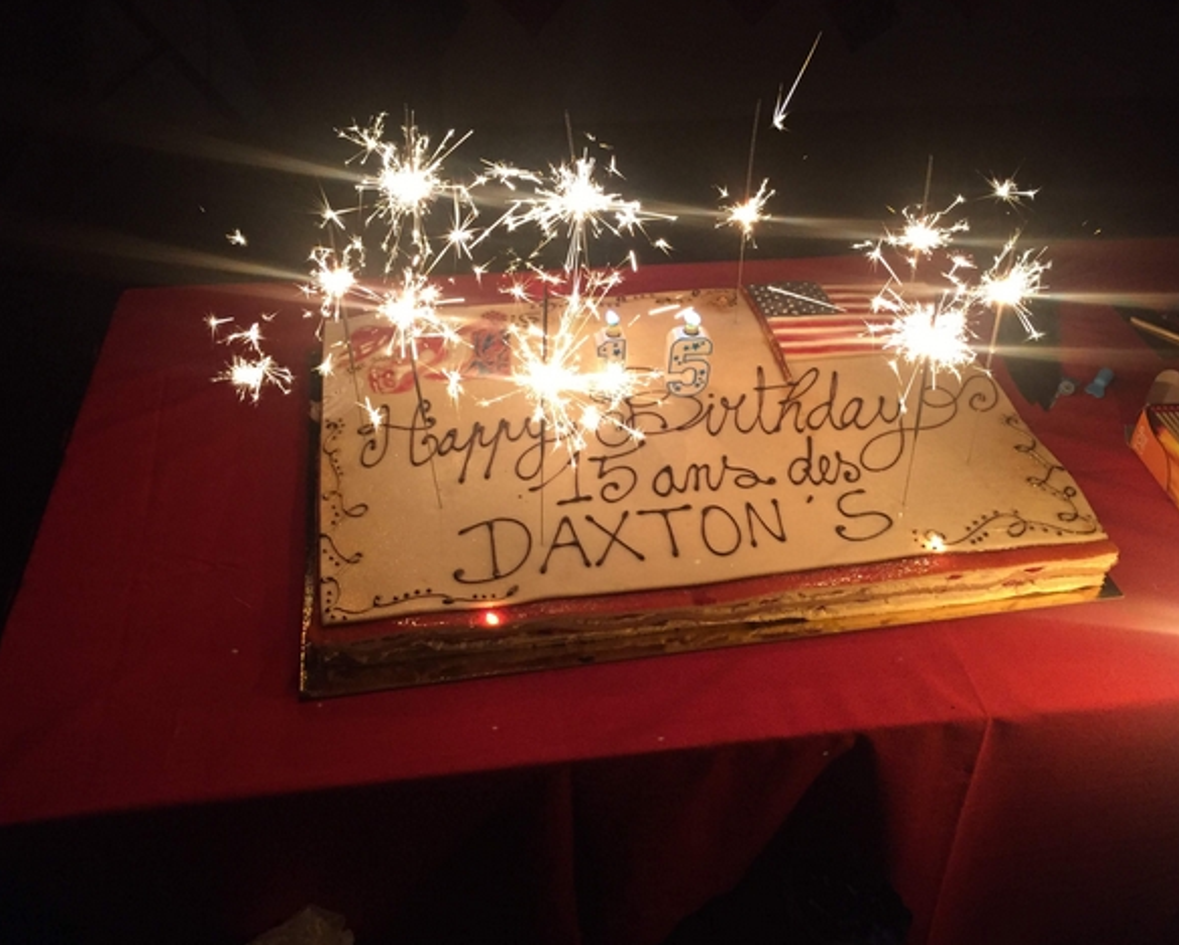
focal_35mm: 31
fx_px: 1082
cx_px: 628
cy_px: 475
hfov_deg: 57.1
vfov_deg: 47.2
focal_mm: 4.15
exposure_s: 1/33
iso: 250
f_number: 2.2
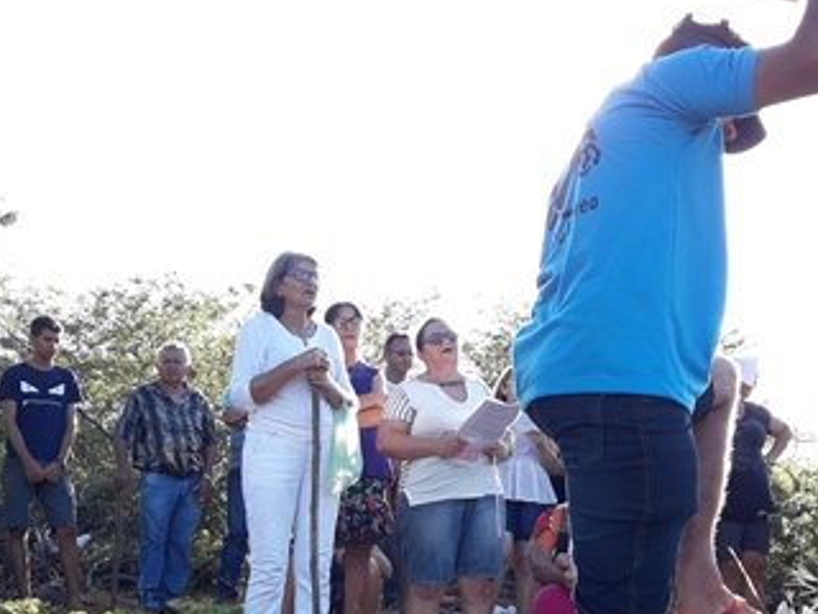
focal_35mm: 56
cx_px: 417
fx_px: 1323
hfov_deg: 34.3
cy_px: 394
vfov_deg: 26.0
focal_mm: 3.7
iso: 40
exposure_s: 1/381
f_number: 1.9
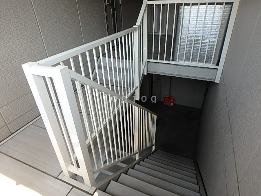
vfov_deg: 63.4
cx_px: 130
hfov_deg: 79.0
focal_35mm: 21
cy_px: 98
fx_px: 158
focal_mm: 3.7
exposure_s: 1/60
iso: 125
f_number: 3.5
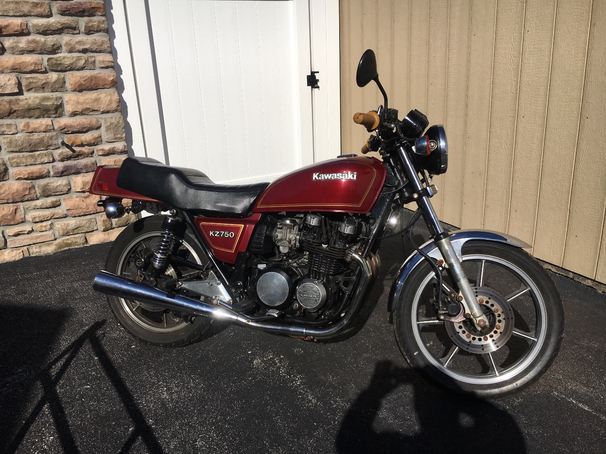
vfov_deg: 48.2
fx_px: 508
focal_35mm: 29
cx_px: 303
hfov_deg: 61.7
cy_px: 227
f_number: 2.2
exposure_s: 1/4808
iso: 25
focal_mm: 4.15
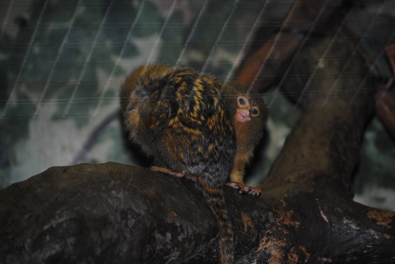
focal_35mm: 158
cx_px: 205
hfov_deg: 13.0
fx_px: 1736
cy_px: 133
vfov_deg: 8.7
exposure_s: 1/60
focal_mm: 100
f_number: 4.5
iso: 200
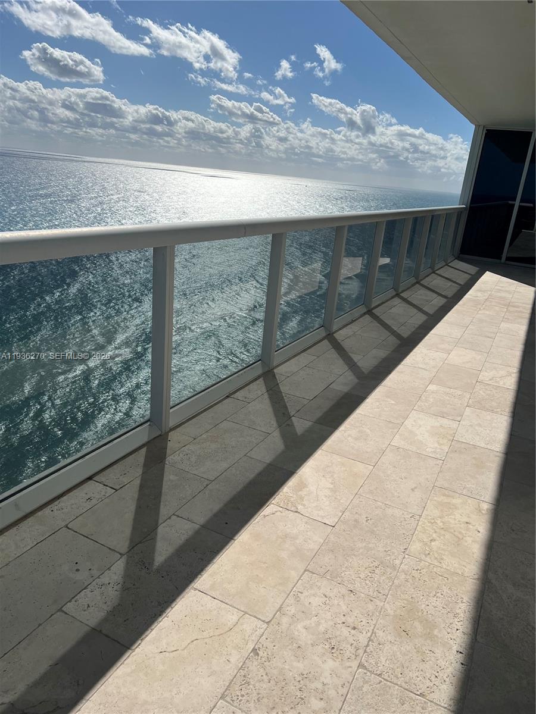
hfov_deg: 53.1
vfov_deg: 67.3
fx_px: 537
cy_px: 357
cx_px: 268
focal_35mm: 26
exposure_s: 1/14286
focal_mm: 5.7
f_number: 1.5
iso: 50
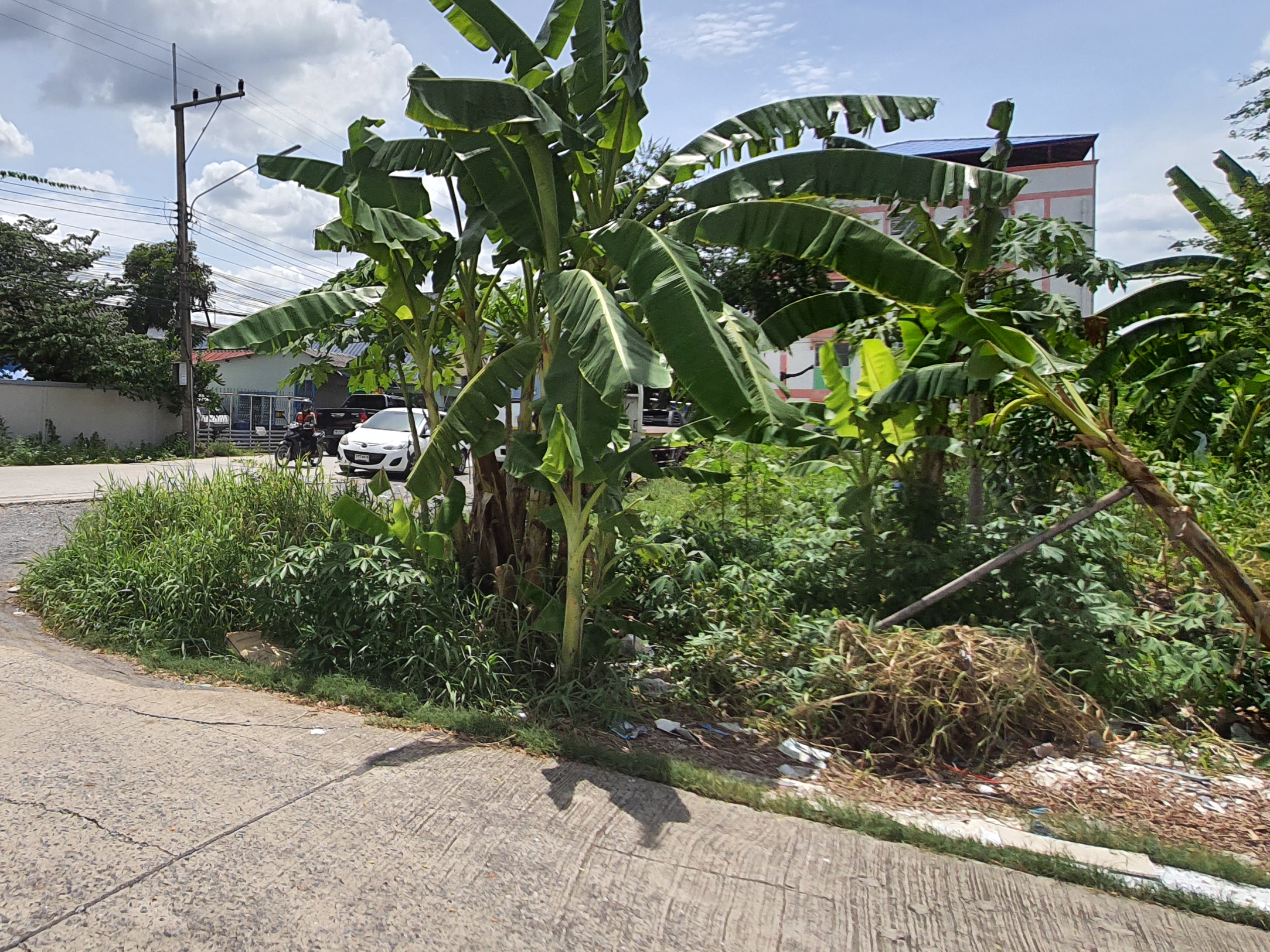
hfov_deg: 64.6
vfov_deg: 56.5
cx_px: 237
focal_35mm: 24
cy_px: 390
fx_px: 880
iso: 50
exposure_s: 1/2028
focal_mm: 1.74
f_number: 2.2
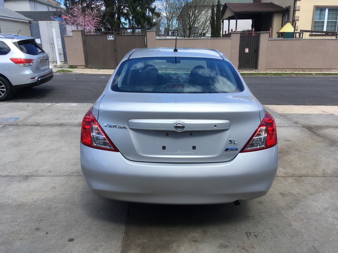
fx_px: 283
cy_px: 126
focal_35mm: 29
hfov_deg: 61.7
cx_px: 169
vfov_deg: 48.2
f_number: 2.2
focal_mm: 4.15
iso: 25
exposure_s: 1/810
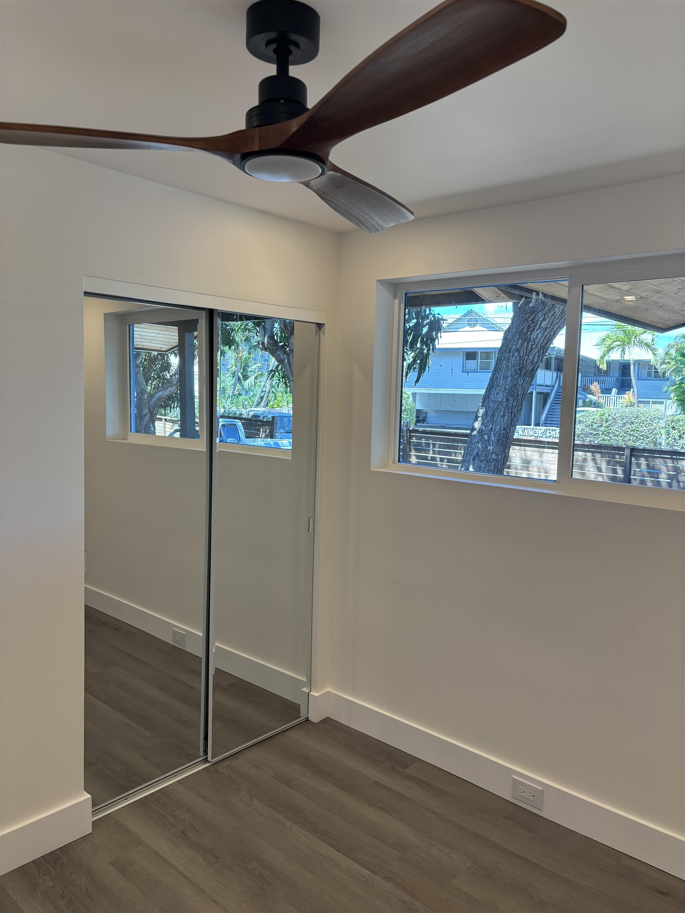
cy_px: 456
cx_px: 342
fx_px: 686
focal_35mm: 26
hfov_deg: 53.1
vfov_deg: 67.3
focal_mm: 5.96
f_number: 1.6
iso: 64
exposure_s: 1/120
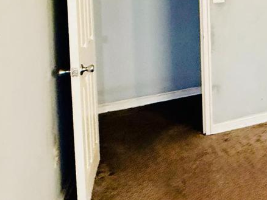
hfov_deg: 26.4
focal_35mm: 46
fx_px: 355
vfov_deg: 28.7
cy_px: -18
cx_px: 421
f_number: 2.2
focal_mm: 2.22
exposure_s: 1/60
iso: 500
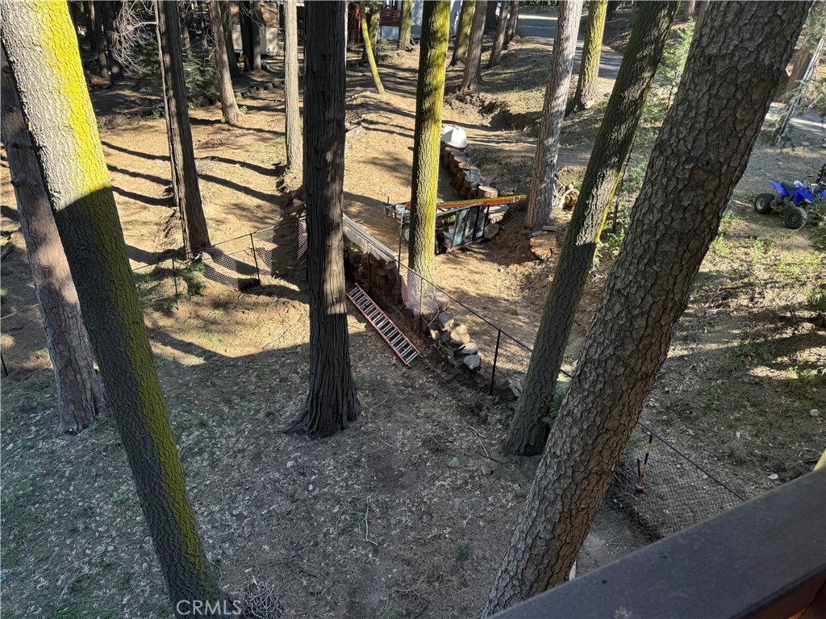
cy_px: 310
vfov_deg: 56.8
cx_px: 413
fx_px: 573
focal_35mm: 24
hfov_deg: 71.6
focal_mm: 6.76
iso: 80
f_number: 1.78
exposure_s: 1/372
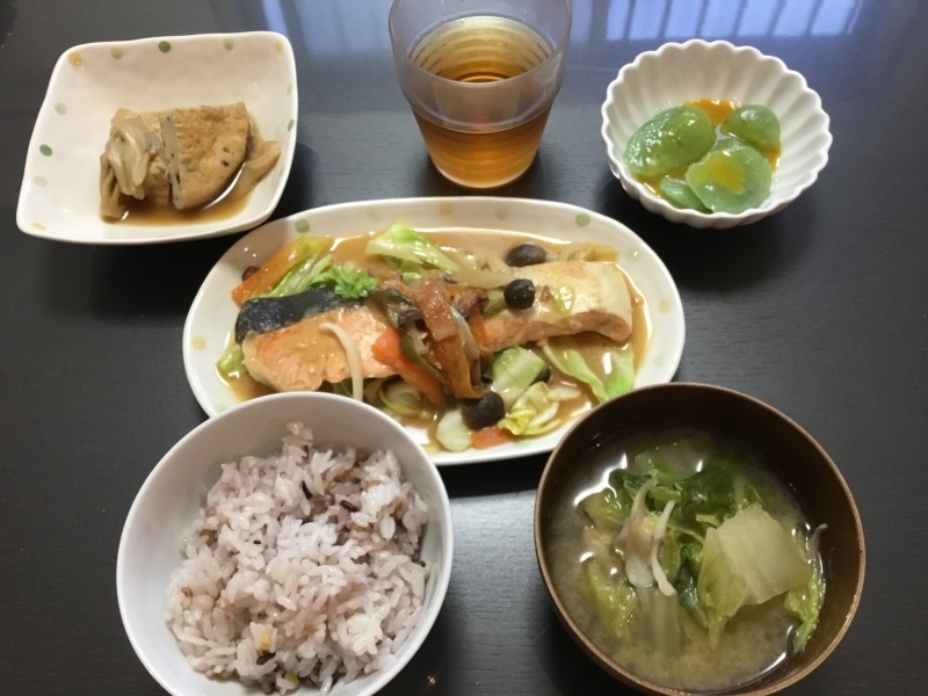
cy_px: 348
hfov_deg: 58.4
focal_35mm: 31
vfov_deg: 45.4
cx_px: 464
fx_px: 831
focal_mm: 3.3
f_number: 2.4
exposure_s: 1/30
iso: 125
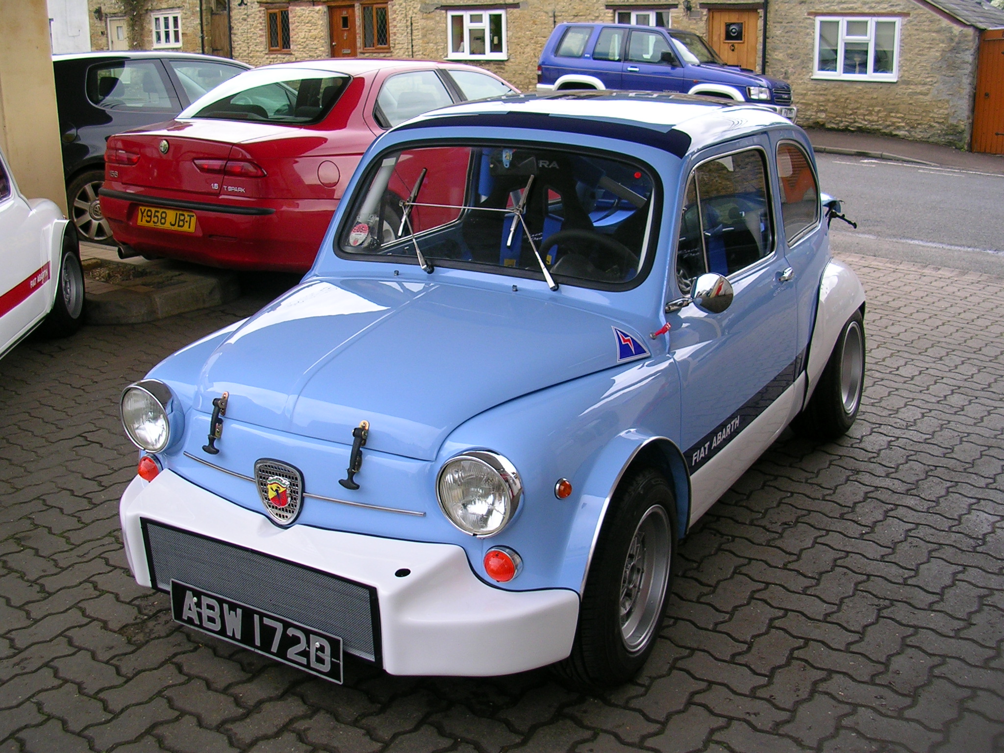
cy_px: 376
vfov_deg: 37.7
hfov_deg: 49.0
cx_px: 502
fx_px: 1102
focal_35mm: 38
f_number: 2.8
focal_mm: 5.8
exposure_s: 1/198
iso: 50
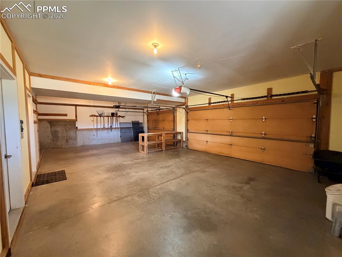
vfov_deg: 85.6
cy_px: 128
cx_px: 171
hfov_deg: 102.1
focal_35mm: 14
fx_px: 138
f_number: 2.2
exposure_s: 1/60
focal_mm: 2.22
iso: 1000
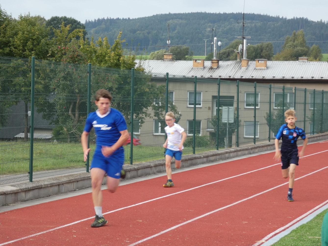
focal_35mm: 115
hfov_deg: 17.1
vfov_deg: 12.9
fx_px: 1090
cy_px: 123
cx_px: 164
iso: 80
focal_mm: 20.5
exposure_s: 1/125
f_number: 5
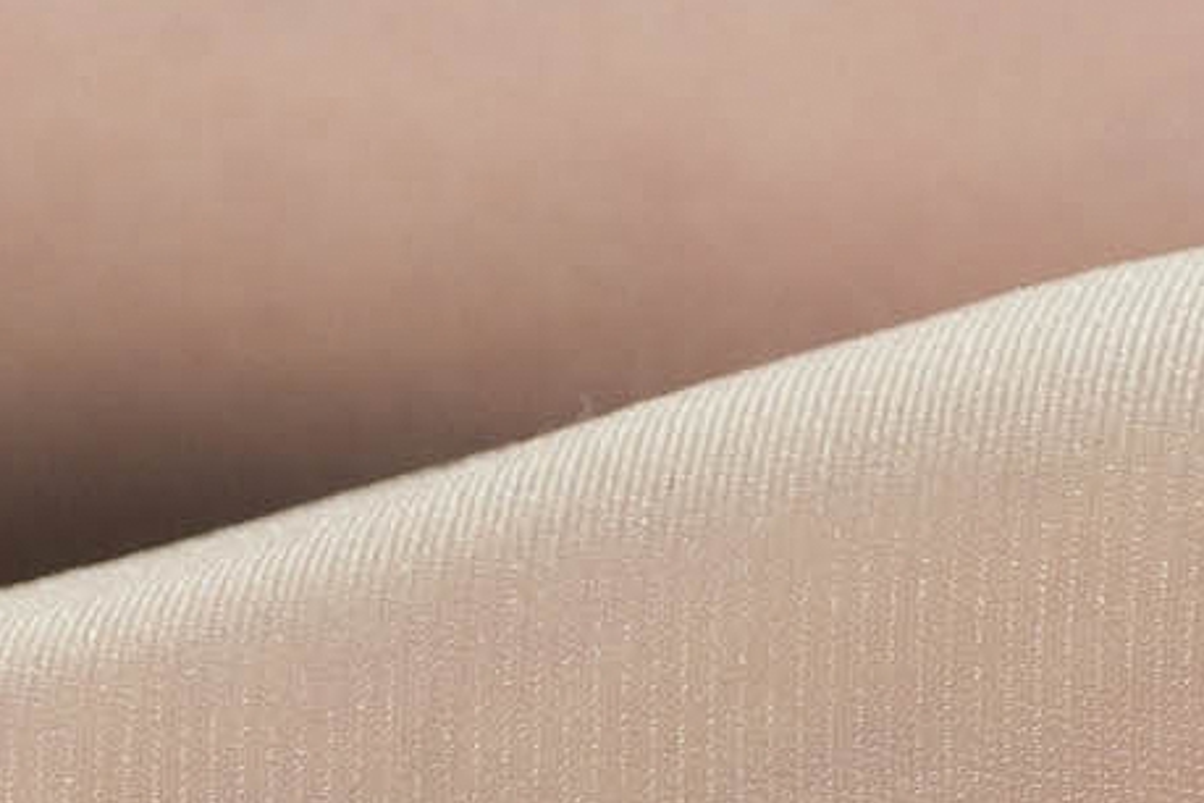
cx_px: 1115
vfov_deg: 3.8
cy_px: 643
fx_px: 12240
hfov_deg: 5.6
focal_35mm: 366
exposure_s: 1/125
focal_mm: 56
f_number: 9
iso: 250
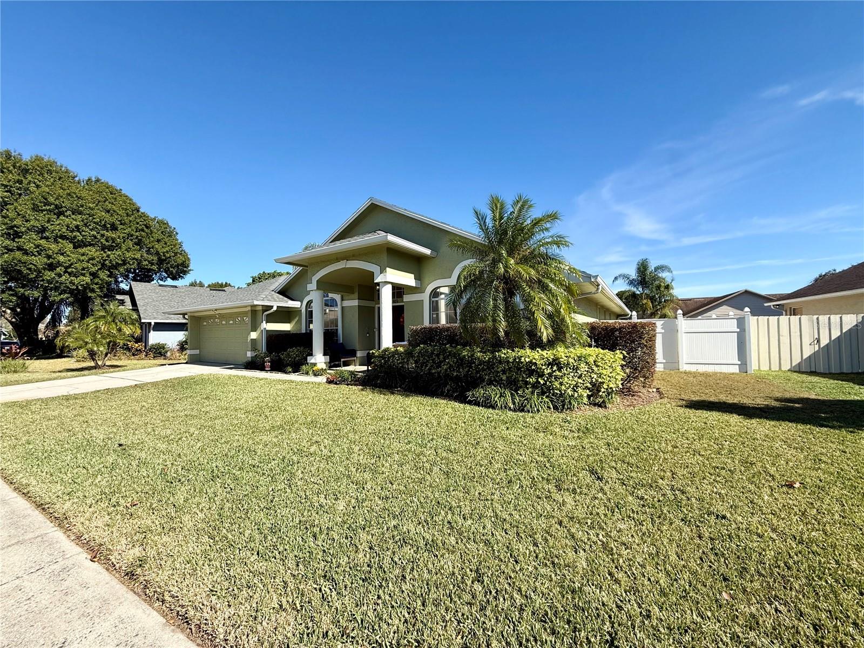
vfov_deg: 85.7
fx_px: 349
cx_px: 432
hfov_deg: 102.1
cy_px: 324
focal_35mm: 14
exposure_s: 1/1189
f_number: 2.2
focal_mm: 2.22
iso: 50
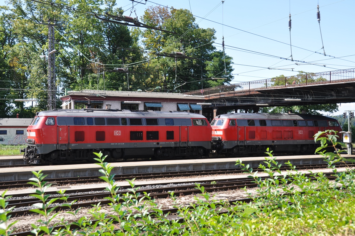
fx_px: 429
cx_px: 178
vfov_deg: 30.8
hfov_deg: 45.0
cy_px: 118
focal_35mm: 44
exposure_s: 1/200
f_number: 8
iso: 200
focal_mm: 29
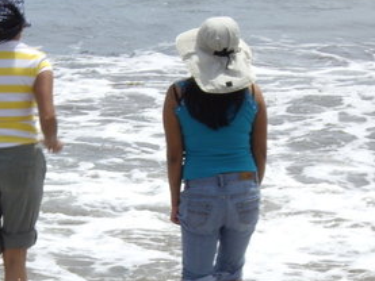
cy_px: 209
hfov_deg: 7.5
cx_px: 93
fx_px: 2850
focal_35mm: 263
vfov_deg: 5.7
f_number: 8.3
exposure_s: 1/125
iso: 50
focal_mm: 18.6
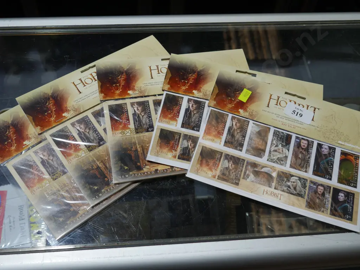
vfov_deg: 36.0
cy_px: 135
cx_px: 180
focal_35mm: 40
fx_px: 416
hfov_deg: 46.8
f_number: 4.5
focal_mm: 20
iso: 200
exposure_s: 1/100
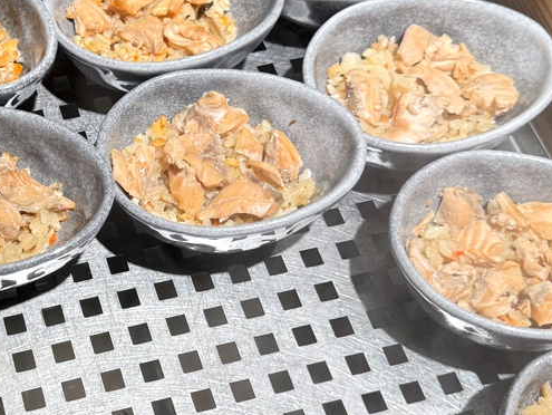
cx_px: 58
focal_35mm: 62
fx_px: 989
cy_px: 168
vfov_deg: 23.6
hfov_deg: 29.9
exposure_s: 1/120
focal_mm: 6.76
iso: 100
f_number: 1.78
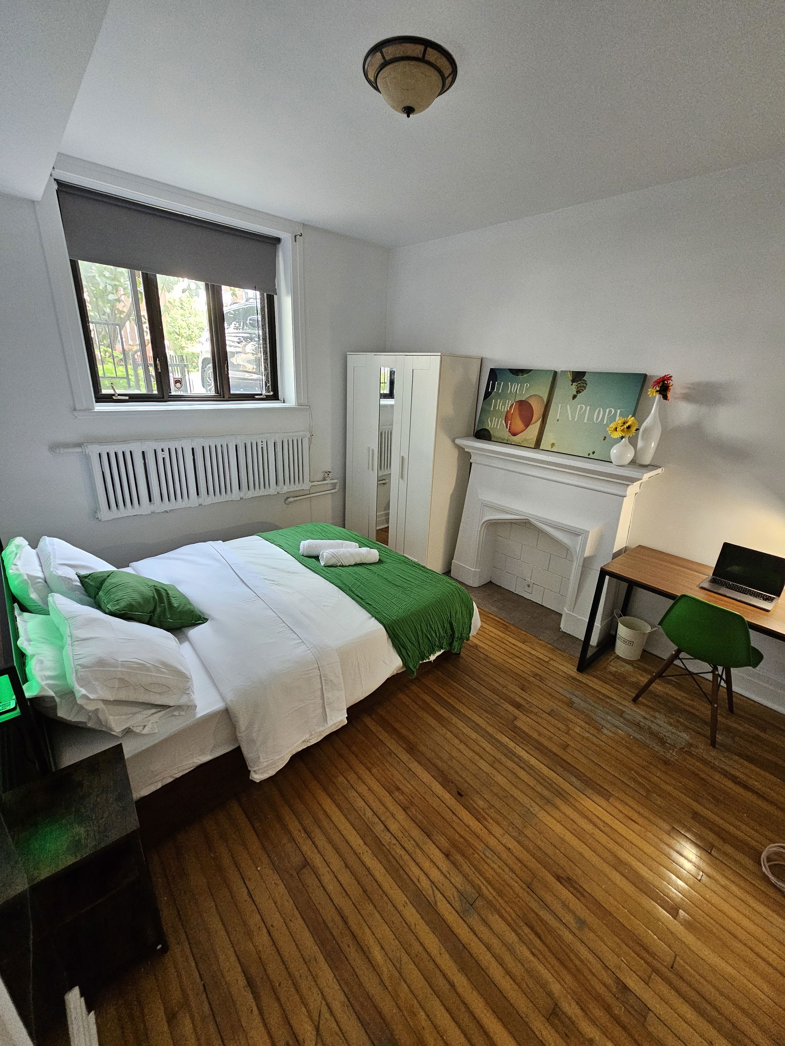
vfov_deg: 106.2
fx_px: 393
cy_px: 523
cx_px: 392
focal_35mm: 13
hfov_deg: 89.9
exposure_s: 1/60
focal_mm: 2.2
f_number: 2.2
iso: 400
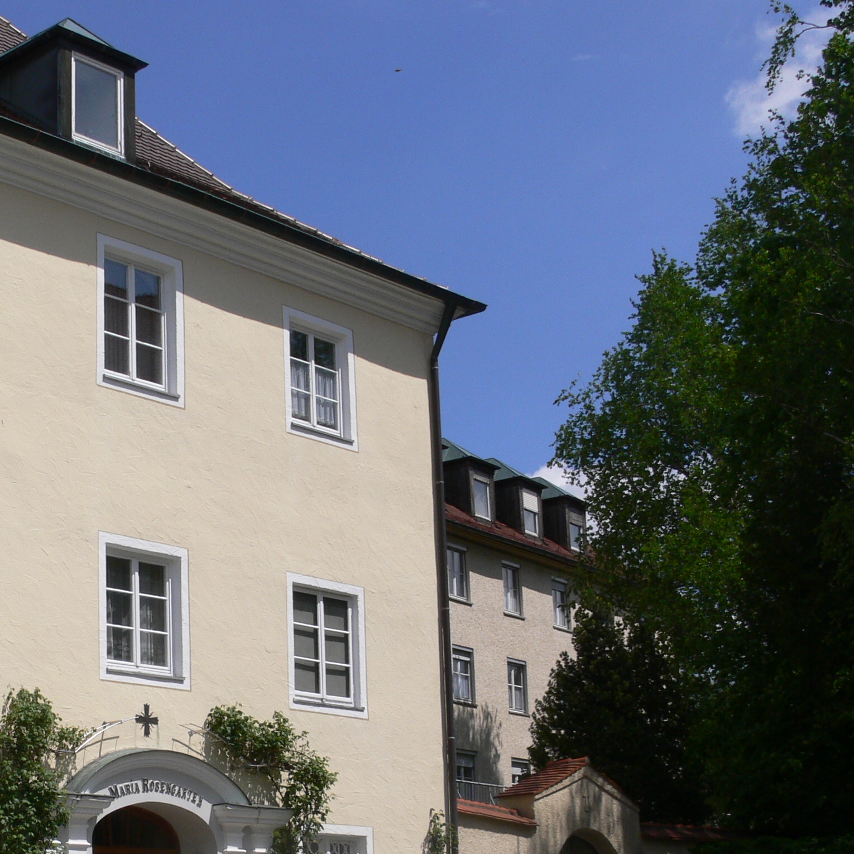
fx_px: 1842
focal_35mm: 66
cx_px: 126
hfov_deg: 25.5
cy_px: 608
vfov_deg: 25.9
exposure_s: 1/400
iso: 80
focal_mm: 7.4
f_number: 7.1
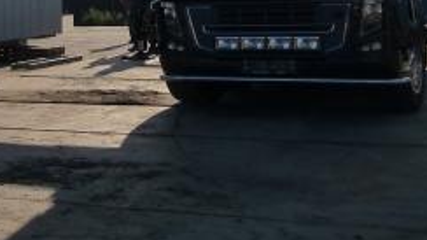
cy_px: -144
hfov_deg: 26.0
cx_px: -46
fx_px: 849
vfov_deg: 14.7
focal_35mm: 75
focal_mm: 4.7
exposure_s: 1/400
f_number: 8
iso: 160
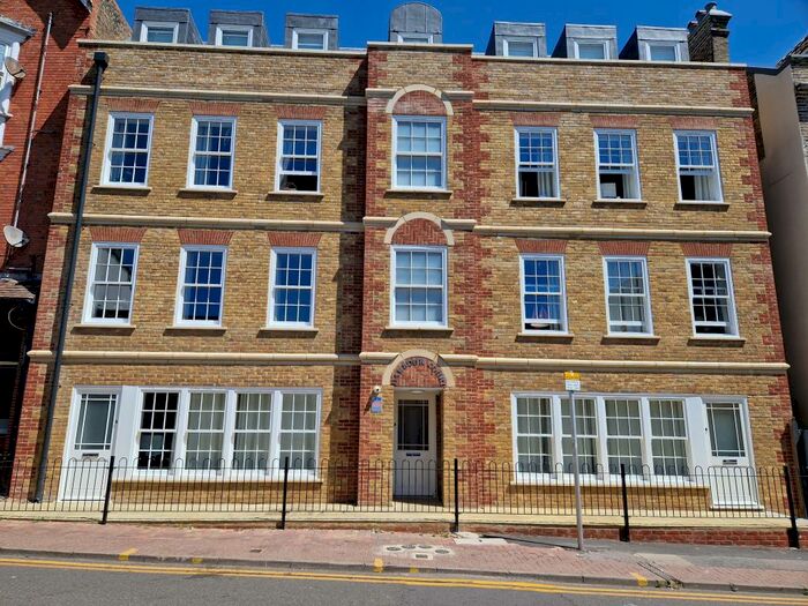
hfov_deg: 73.9
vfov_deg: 58.9
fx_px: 537
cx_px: 404
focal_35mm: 23
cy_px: 303
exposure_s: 1/1696
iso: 50
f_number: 1.8
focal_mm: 5.4
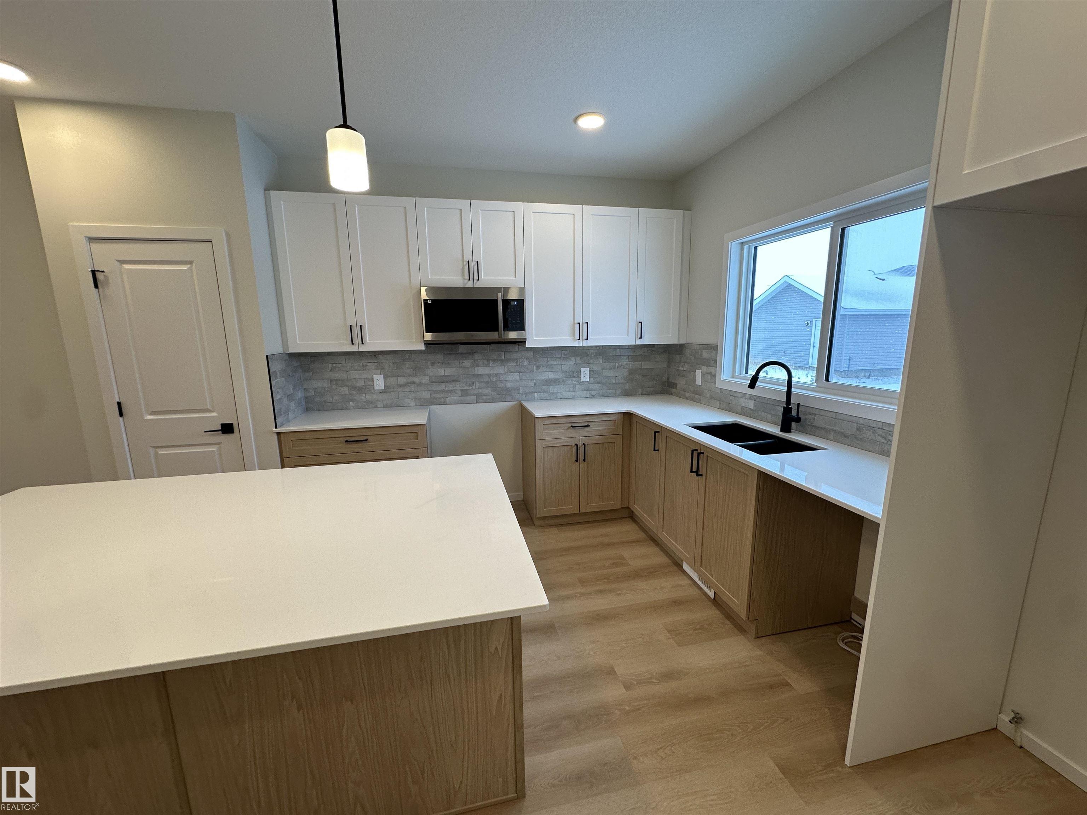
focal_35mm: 14
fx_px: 440
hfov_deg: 102.1
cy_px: 408
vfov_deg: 85.7
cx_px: 544
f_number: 2.2
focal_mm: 2.22
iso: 100
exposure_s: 1/120
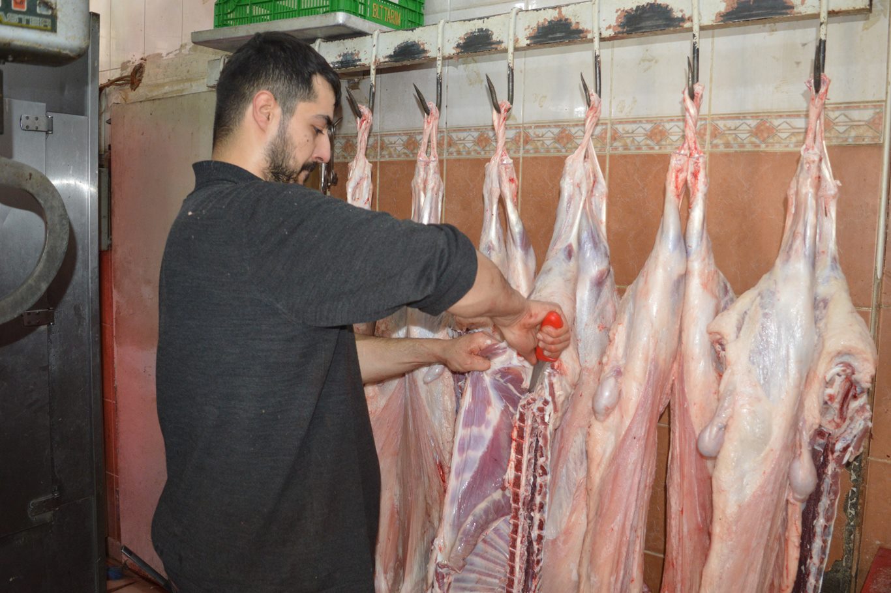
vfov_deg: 41.7
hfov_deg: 59.5
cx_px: 446
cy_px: 296
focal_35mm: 32
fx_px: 779
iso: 1000
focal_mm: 21
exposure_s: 1/60
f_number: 3.8
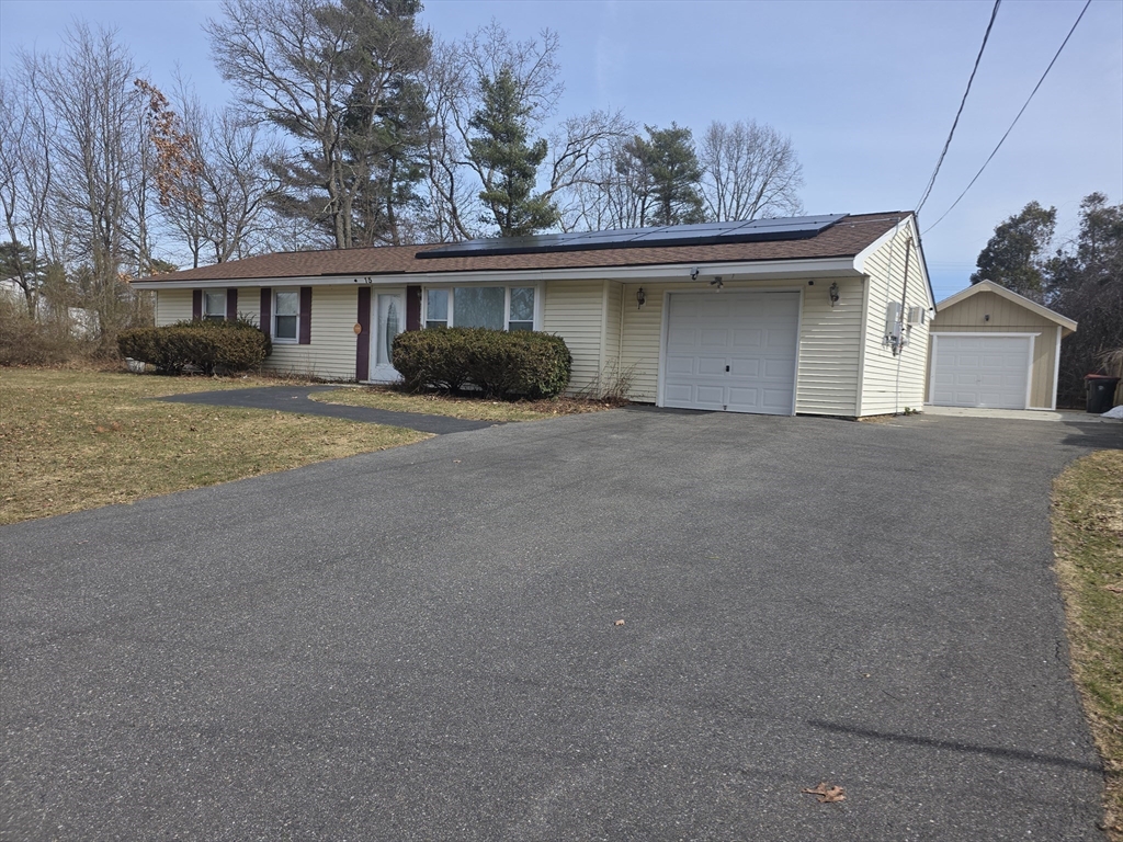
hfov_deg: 73.9
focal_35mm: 23
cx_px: 562
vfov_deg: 58.9
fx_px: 746
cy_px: 421
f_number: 1.7
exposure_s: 1/784
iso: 12
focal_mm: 6.3
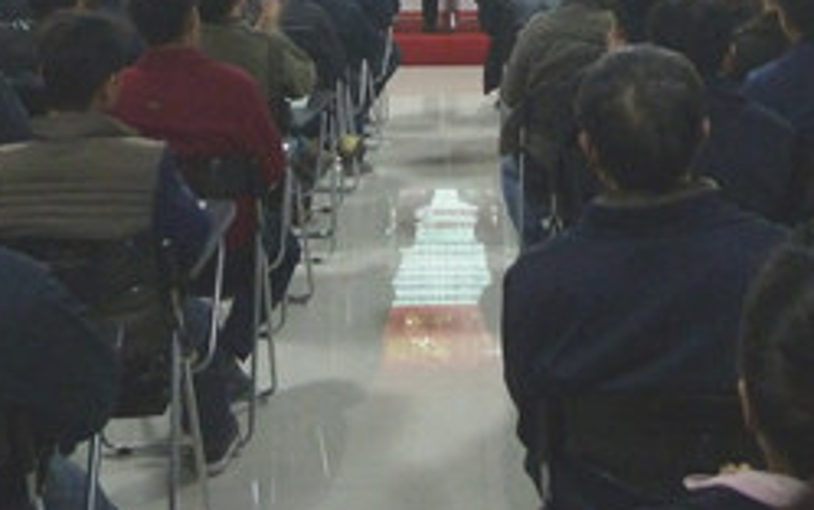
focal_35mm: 74
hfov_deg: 27.7
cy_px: -147
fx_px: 1643
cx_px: 517
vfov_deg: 16.7
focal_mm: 4.7
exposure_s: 1/15
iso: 500
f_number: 3.4
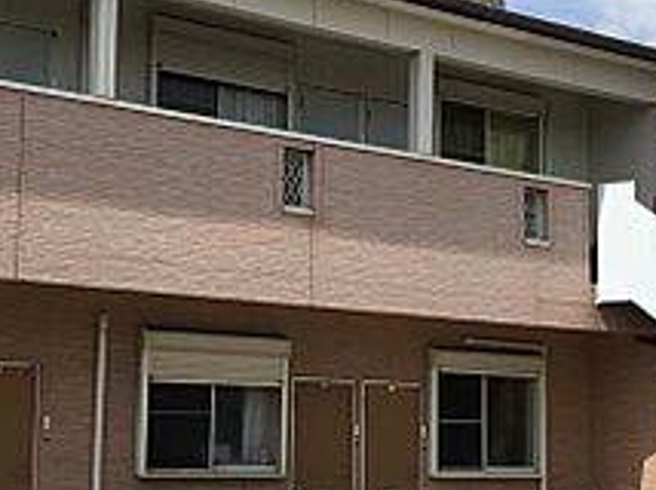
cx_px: 279
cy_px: 302
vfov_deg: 21.2
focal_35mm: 69
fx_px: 1306
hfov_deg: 28.2
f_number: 2.2
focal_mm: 4.15
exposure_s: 1/2024
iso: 25
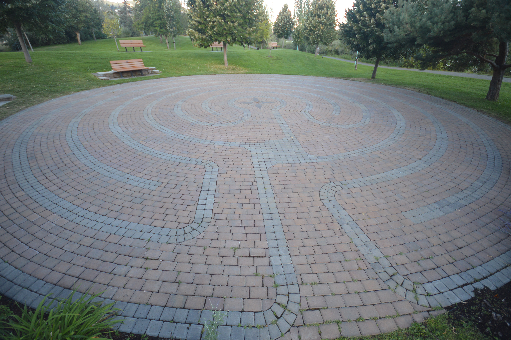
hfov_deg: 100.4
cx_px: 256
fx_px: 213
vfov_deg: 77.2
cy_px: 170
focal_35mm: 15
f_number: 4
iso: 400
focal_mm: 10
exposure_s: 1/60
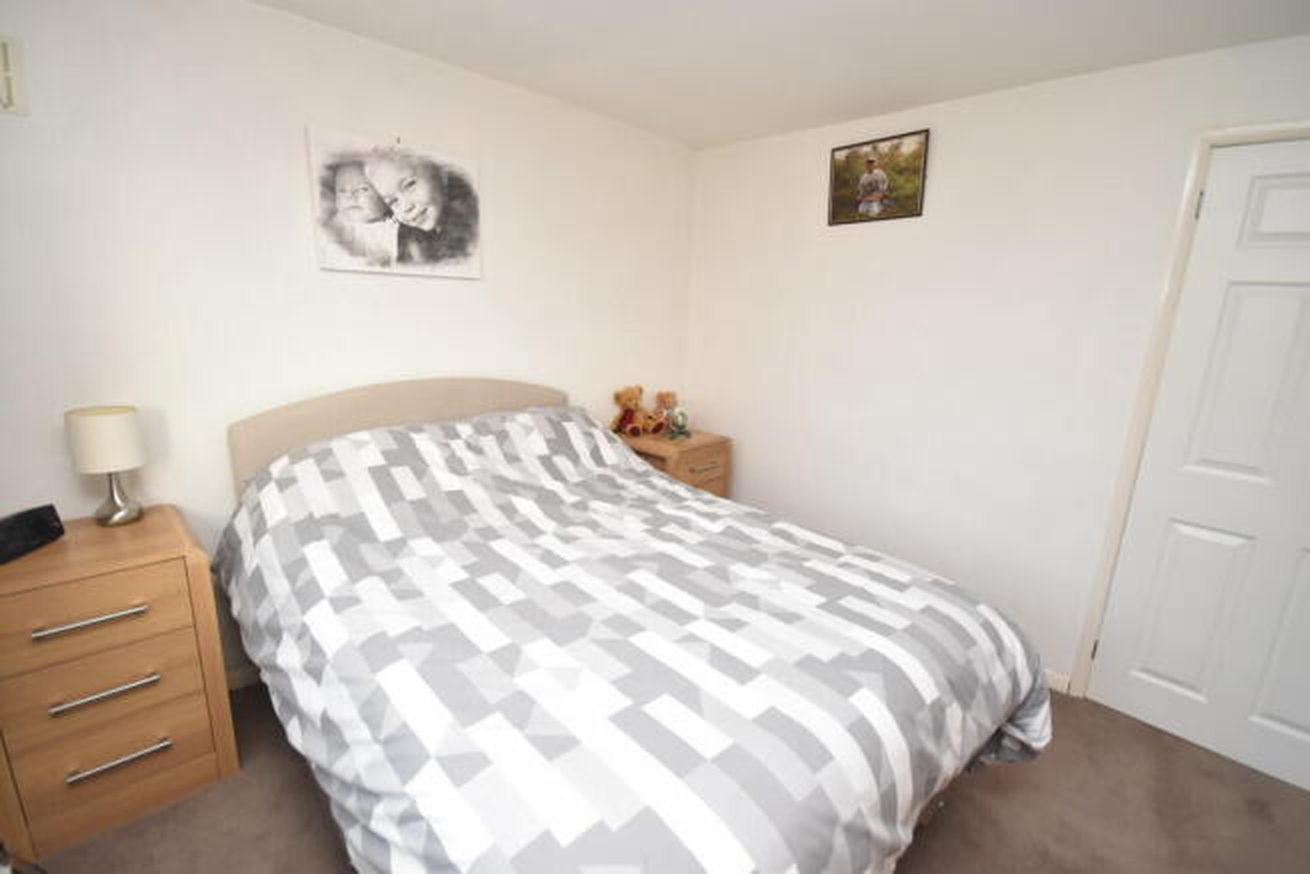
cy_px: 437
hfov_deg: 100.4
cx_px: 655
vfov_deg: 77.4
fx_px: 546
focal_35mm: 15
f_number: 4.5
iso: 800
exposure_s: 1/160
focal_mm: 10
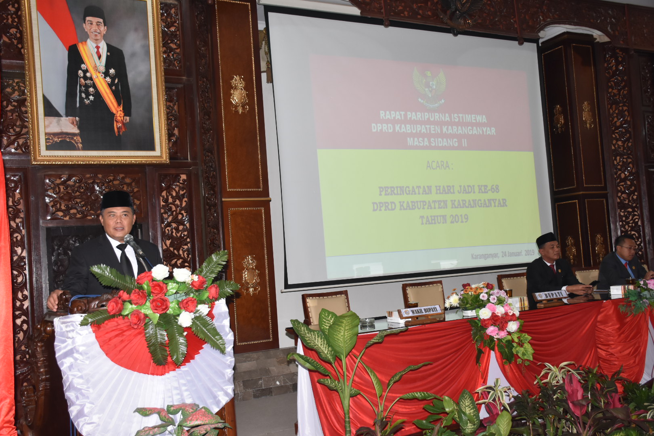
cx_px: 327
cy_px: 218
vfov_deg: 36.9
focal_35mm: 36
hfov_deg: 53.1
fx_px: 654
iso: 800
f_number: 5
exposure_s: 1/60
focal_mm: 24
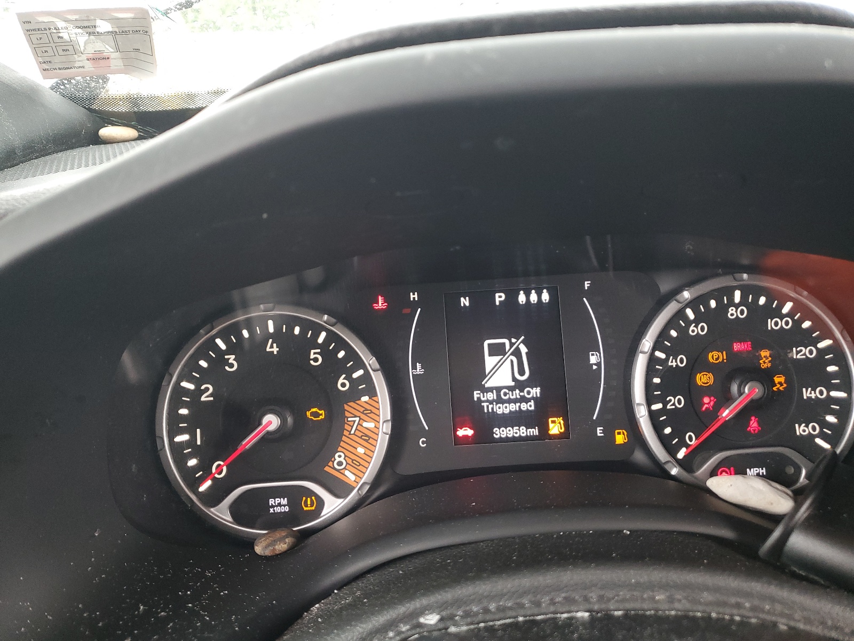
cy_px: 320
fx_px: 641
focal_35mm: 26
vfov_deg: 53.1
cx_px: 427
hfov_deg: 67.3
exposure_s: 1/60.2
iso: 113
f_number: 1.5
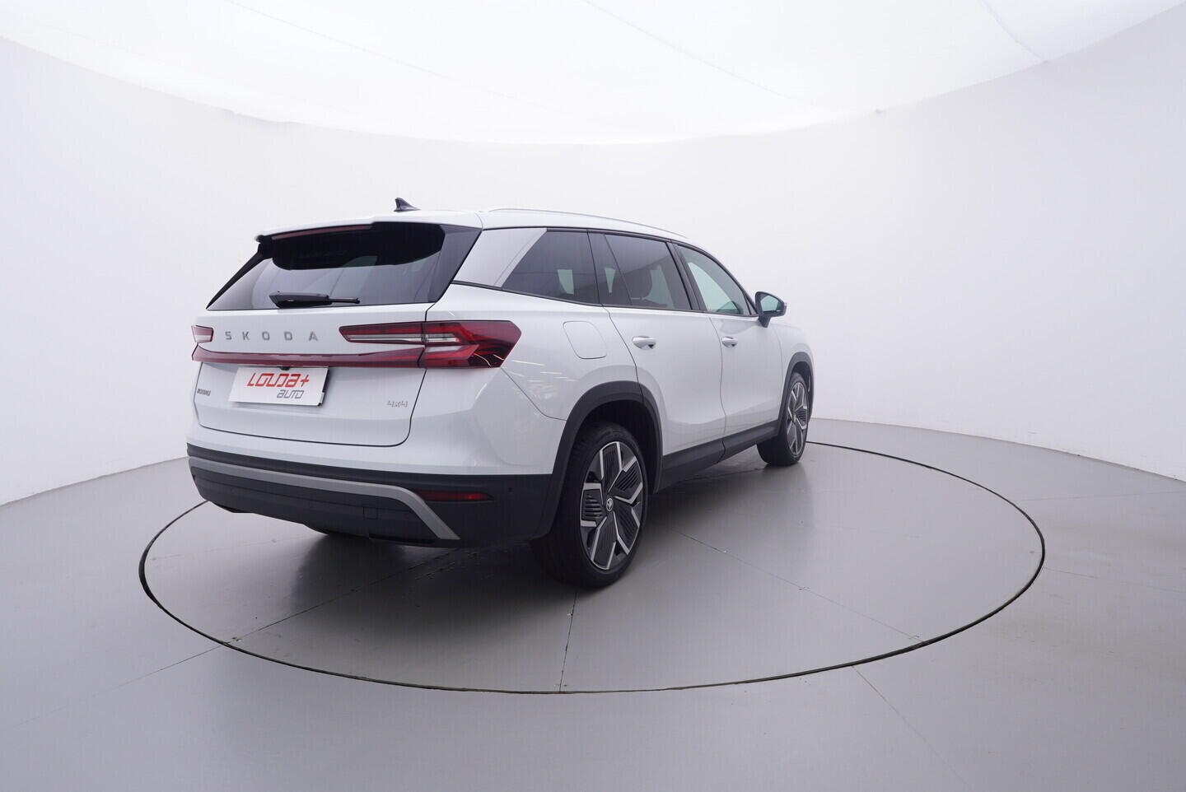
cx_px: 593
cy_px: 396
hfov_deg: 77.3
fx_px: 742
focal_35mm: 22
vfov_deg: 56.2
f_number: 5
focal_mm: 15
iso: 200
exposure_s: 1/80
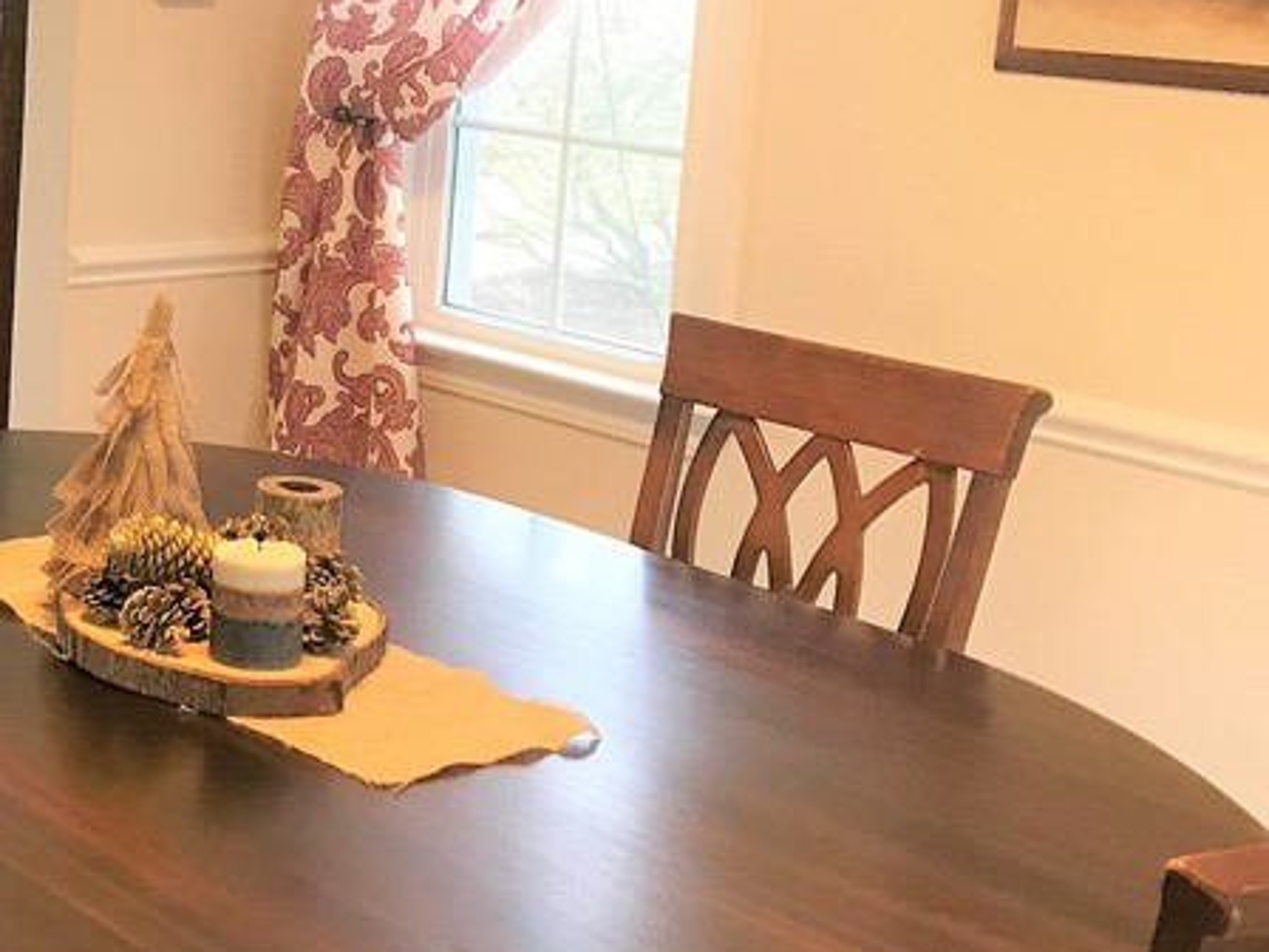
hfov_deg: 28.4
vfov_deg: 22.7
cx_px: 0
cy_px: 218
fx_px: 2346
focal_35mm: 64
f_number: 1.8
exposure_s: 1/24
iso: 40
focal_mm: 3.99
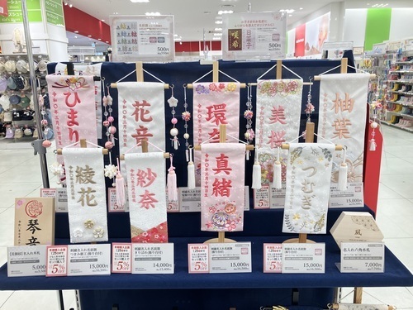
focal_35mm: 28
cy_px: 155
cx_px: 206
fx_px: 334
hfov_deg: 63.4
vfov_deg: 49.7
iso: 50
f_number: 1.8
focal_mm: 3.99
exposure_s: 1/100
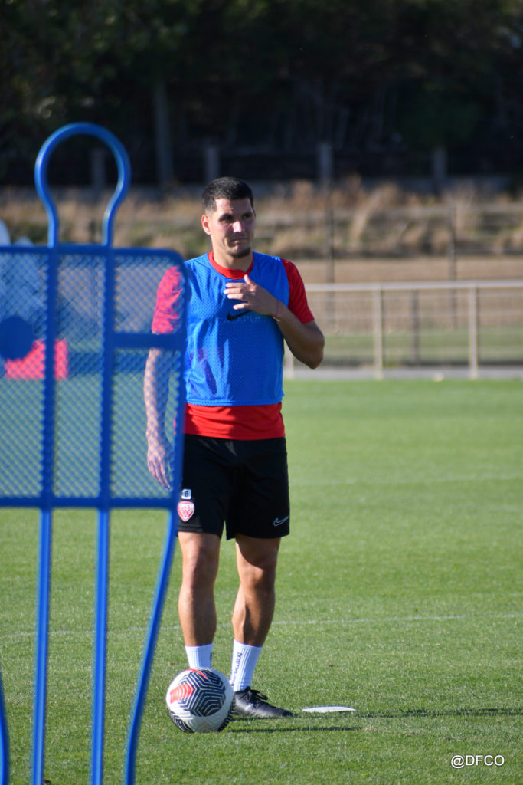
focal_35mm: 450
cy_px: 392
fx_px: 9802
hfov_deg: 3.1
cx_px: 262
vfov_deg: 4.6
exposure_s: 1/1600
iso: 400
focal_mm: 300
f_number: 6.3
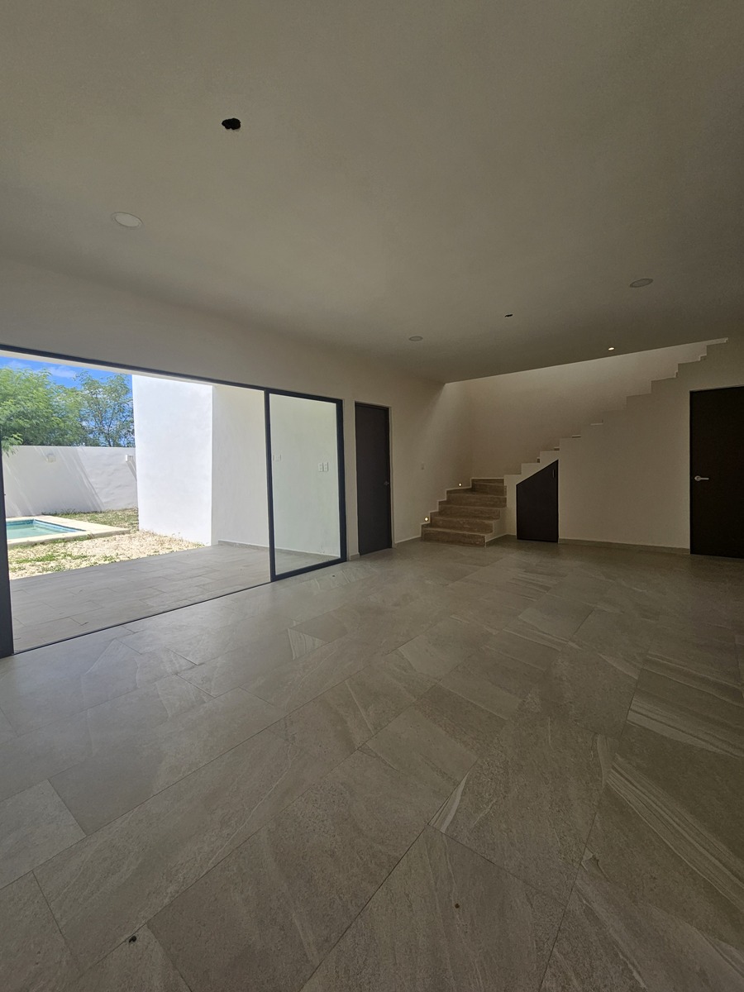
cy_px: 496
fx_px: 373
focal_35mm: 13
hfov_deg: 89.9
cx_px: 372
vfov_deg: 106.2
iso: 50
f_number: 2.2
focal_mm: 2.2
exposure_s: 1/892
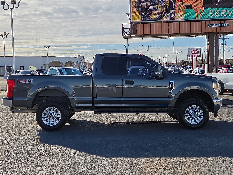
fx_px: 269
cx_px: 116
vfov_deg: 36.0
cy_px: 88
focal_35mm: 40
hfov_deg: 46.8
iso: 25
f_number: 1.8
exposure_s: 1/2000
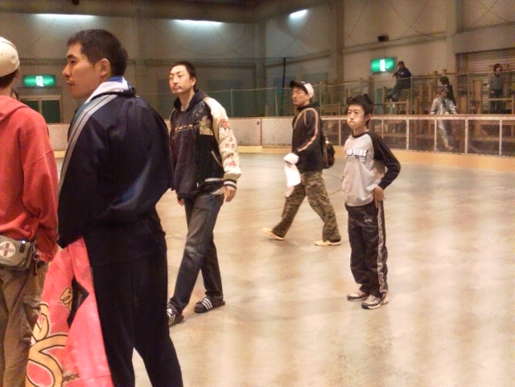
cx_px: 258
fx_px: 431
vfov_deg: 48.2
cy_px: 194
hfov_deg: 61.7
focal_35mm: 29
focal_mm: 3.73
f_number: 3.5
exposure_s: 1/83.3
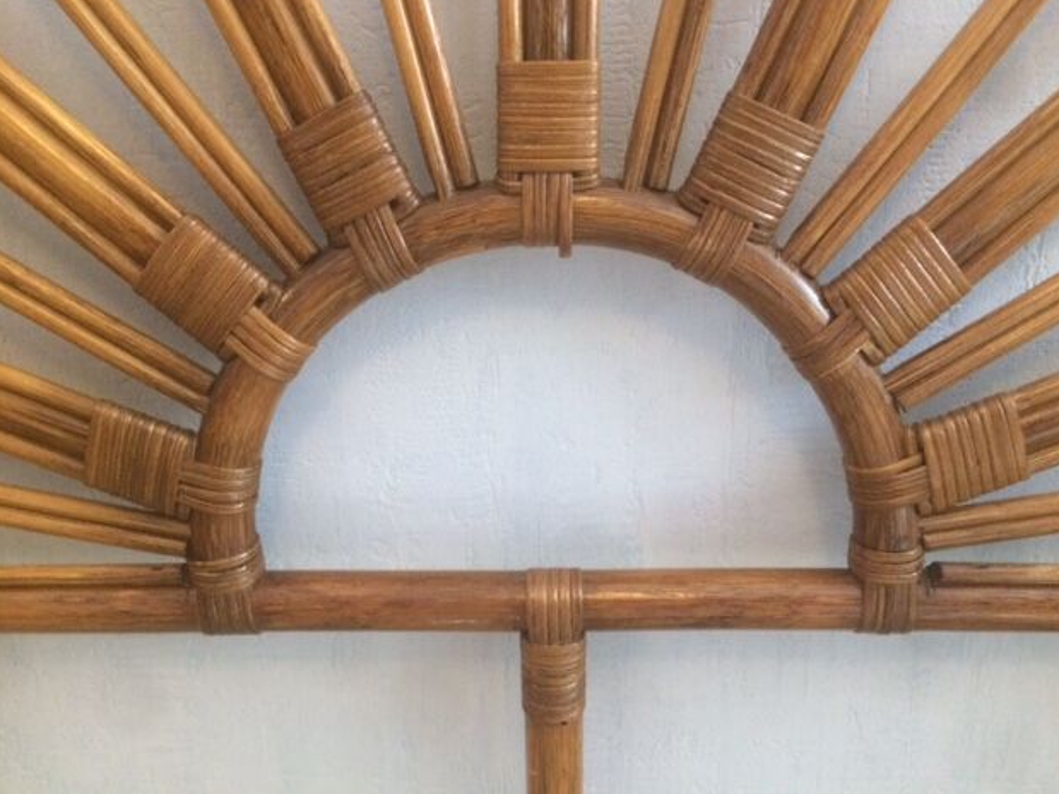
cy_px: 397
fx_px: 918
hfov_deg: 60.0
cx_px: 542
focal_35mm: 30
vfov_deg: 46.8
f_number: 2.2
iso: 320
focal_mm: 4.15
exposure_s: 1/33
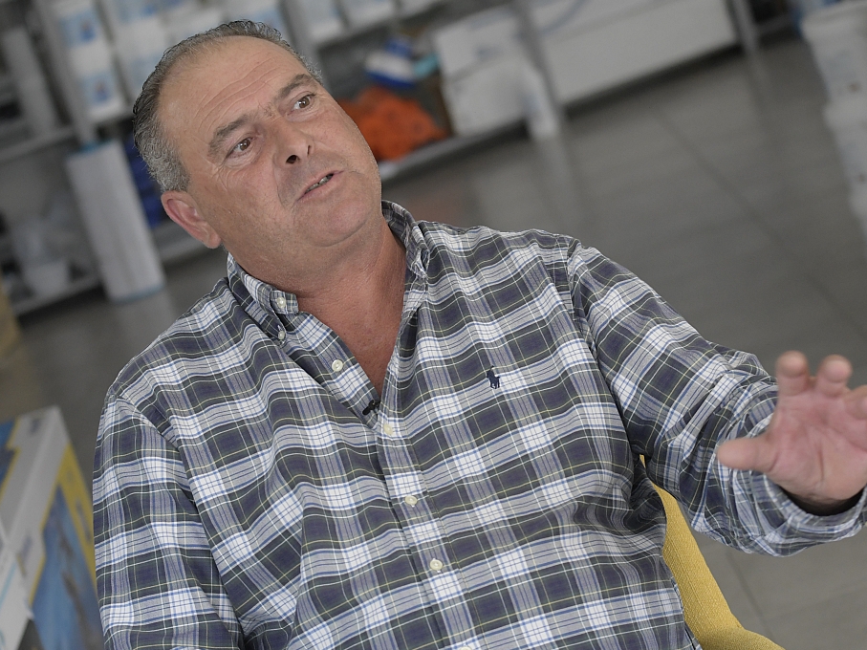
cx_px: 486
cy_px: 325
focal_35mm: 114
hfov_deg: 17.3
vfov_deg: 13.0
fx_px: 2855
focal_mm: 70
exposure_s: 1/250
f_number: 4
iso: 2000
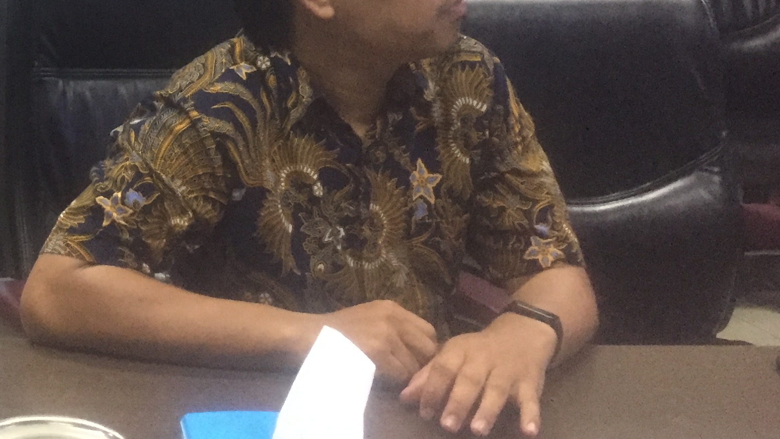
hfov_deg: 29.3
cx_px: -12
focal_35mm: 67
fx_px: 1386
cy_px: -85
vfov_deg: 17.2
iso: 250
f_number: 2.2
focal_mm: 4.15
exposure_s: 1/25
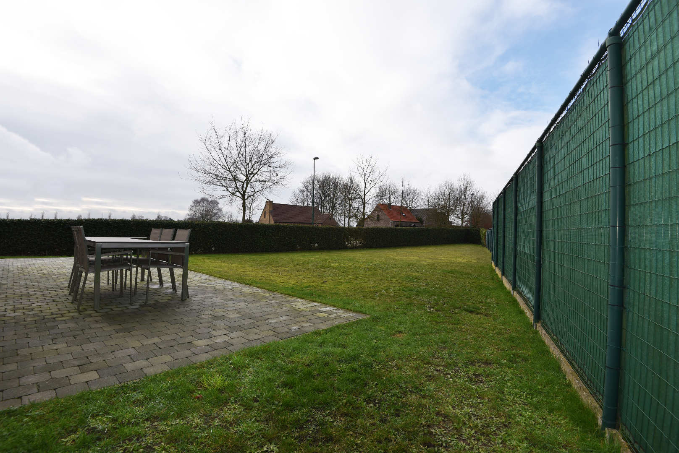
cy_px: 226
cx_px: 340
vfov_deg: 73.8
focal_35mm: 16
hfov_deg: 96.7
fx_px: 302
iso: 100
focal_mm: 16
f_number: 9
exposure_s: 1/200
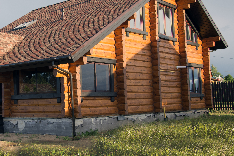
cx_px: 44
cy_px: 71
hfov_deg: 32.9
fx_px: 383
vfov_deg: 23.0
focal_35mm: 59
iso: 100
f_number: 4.5
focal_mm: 30
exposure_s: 1/200
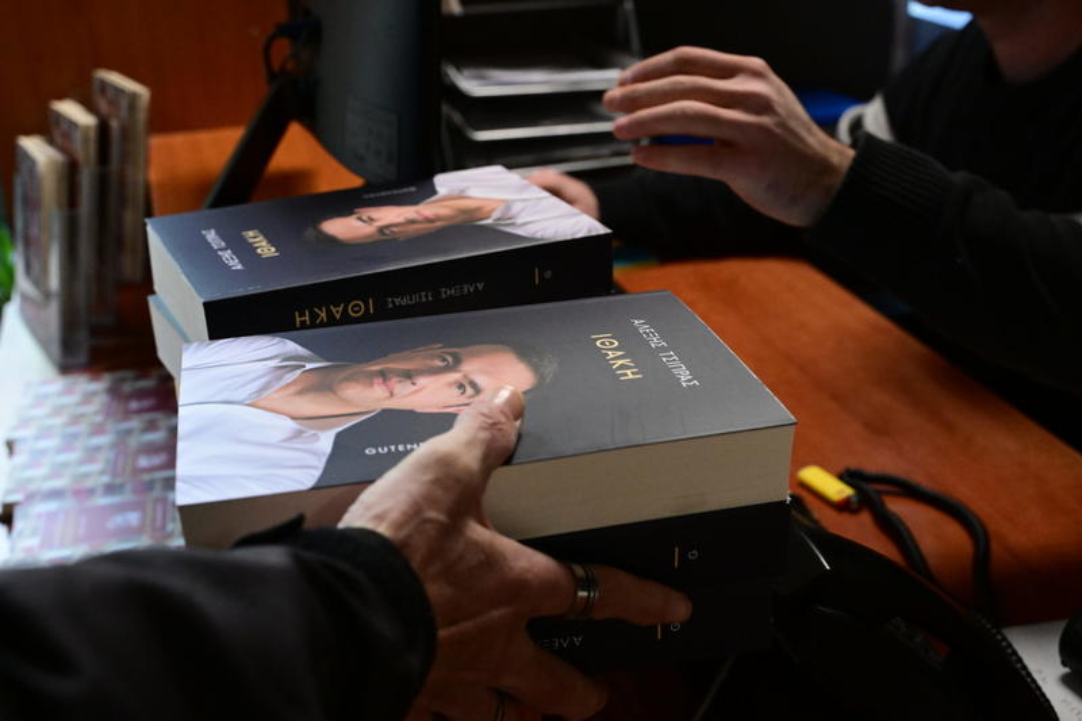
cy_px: 360
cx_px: 541
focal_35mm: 41
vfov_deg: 32.6
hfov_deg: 47.4
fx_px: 1232
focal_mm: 41
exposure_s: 1/320
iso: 8000
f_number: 5.6
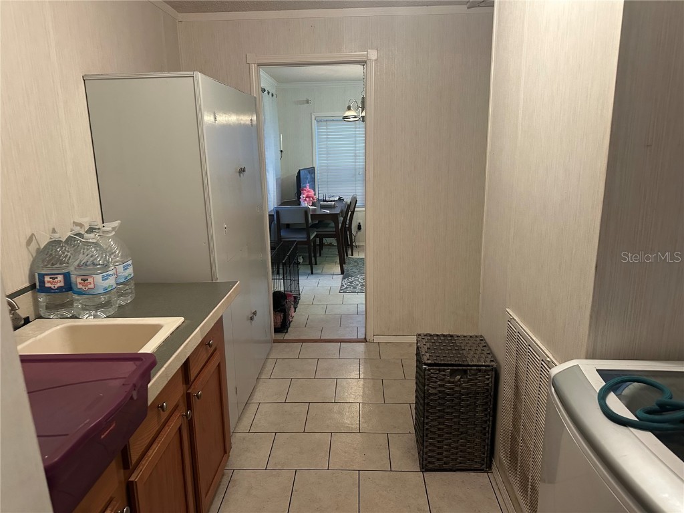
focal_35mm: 24
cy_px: 256
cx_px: 342
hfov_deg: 71.6
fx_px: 474
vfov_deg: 56.8
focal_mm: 6.86
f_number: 1.78
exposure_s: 1/60
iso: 640
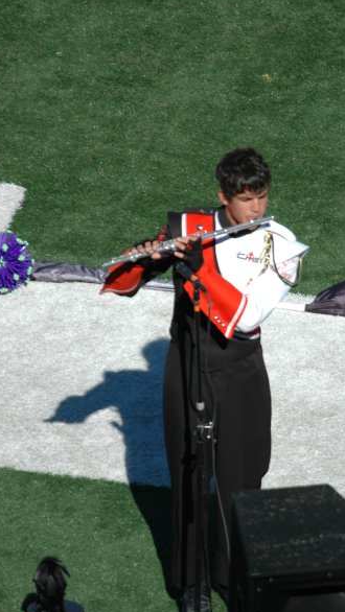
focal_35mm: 643
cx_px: 195
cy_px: 304
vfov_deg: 3.4
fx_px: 10448
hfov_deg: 1.9
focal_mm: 400
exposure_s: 1/1250
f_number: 5.6
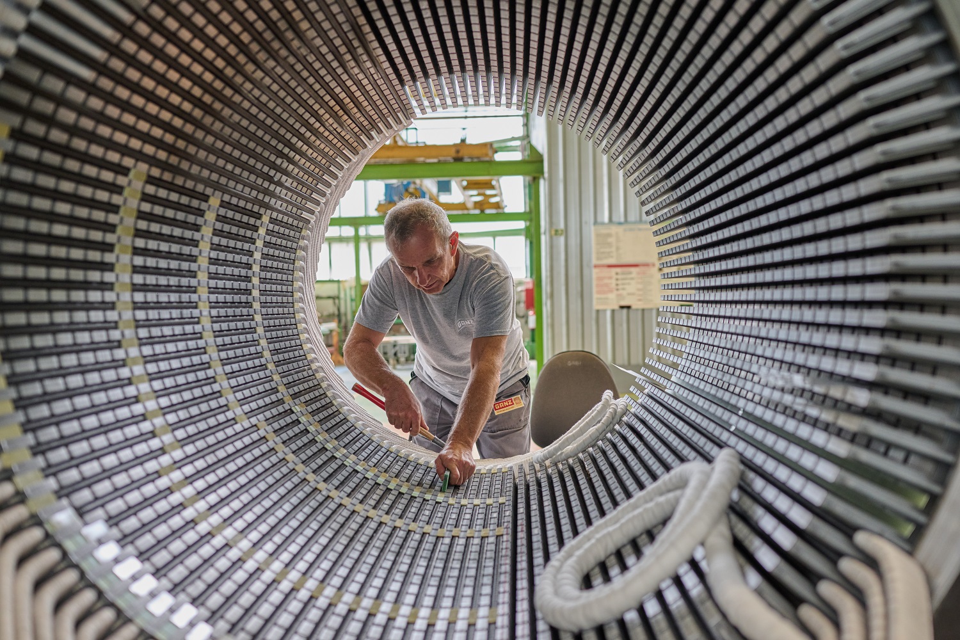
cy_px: 320
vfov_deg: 37.9
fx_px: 933
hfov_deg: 54.4
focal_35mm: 35
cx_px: 480
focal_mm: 35
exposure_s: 1/200
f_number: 2.5
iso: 1000
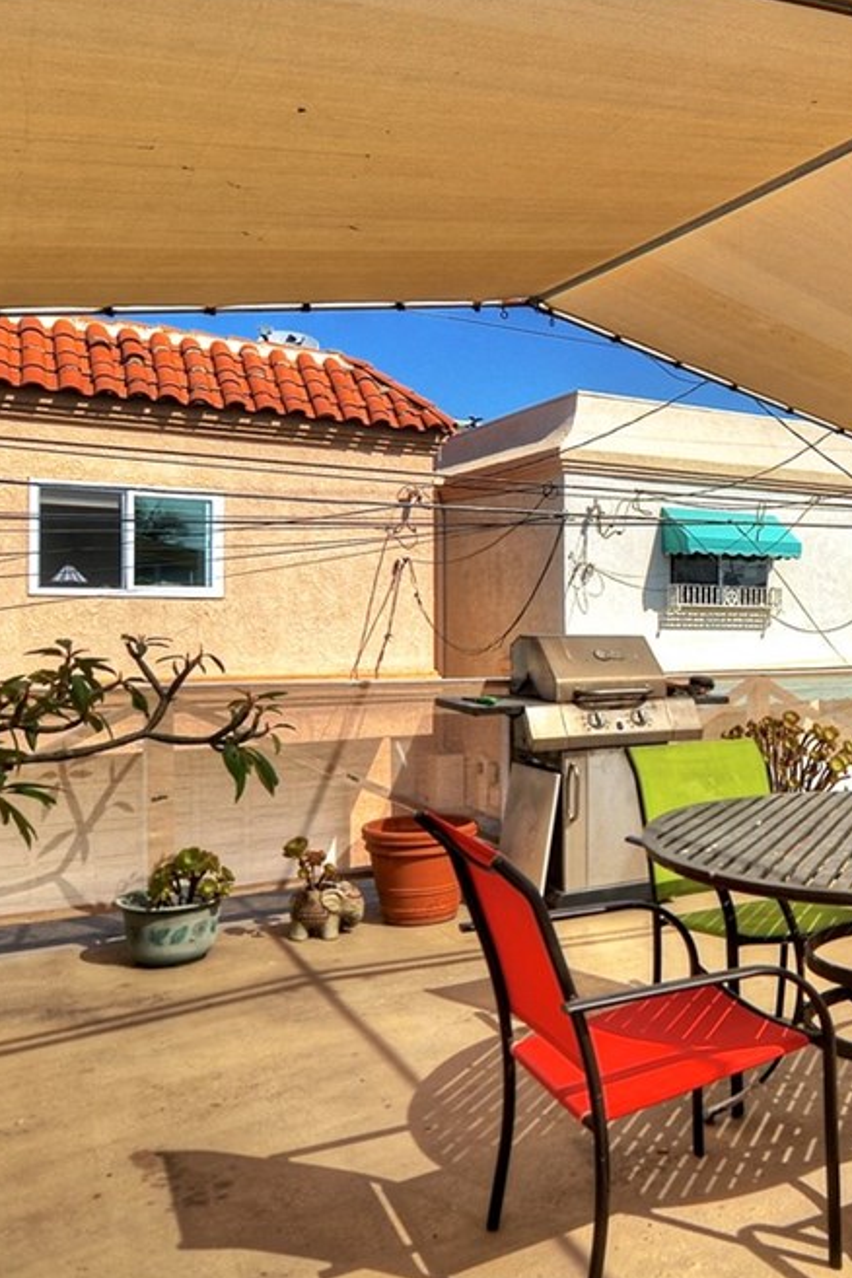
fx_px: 994
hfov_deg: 41.4
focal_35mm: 28
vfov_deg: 65.5
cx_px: 817
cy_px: 640
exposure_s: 1/500
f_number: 7.1
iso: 125
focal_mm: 12
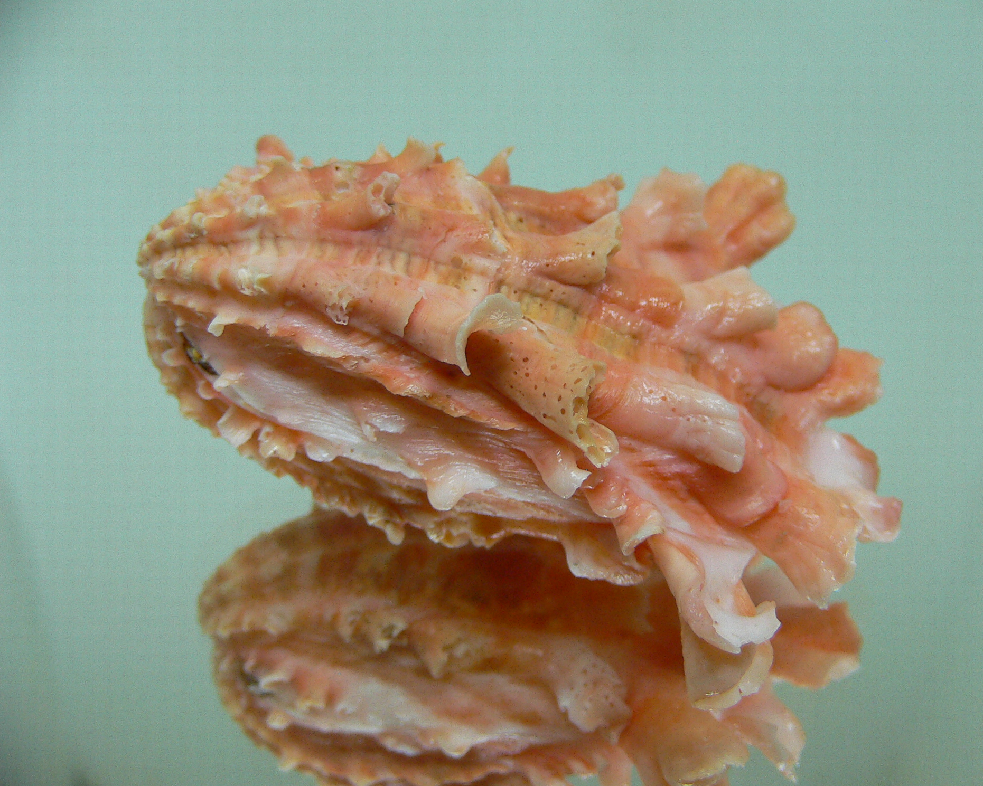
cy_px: 392
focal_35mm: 37
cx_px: 527
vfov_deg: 40.1
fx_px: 1076
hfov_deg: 49.0
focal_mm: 4.6
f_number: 2.8
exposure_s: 1/60
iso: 150
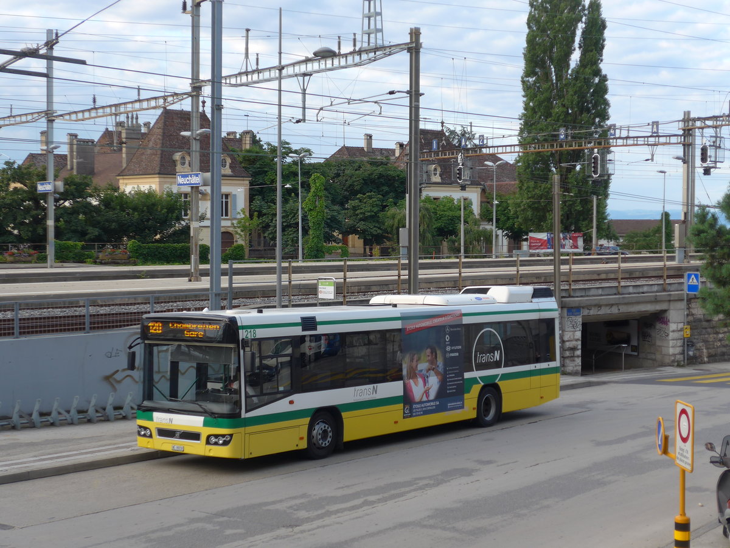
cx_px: 365
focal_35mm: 59
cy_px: 274
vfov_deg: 24.8
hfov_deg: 32.7
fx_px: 1244
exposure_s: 1/160
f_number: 3.5
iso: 80
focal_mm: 12
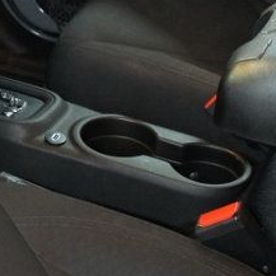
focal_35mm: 108
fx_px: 974
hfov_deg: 15.5
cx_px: -67
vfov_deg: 15.8
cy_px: 1
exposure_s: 1/15
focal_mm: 18
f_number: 3.5
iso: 1600
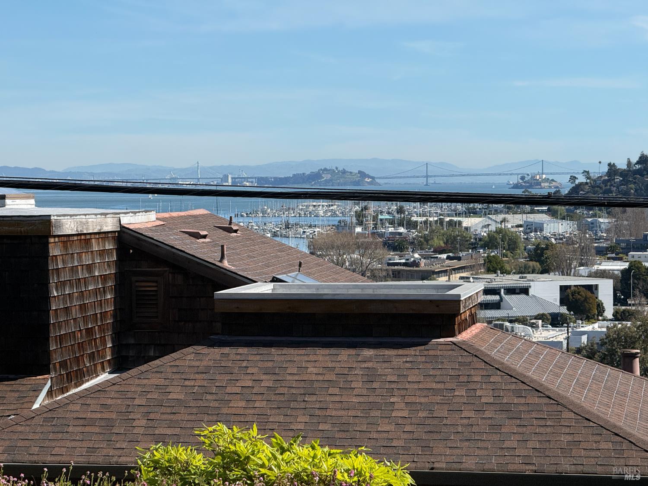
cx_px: 324
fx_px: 2246
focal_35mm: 120
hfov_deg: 16.4
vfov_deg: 12.3
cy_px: 243
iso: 50
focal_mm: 15.66
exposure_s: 1/1730
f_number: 2.8
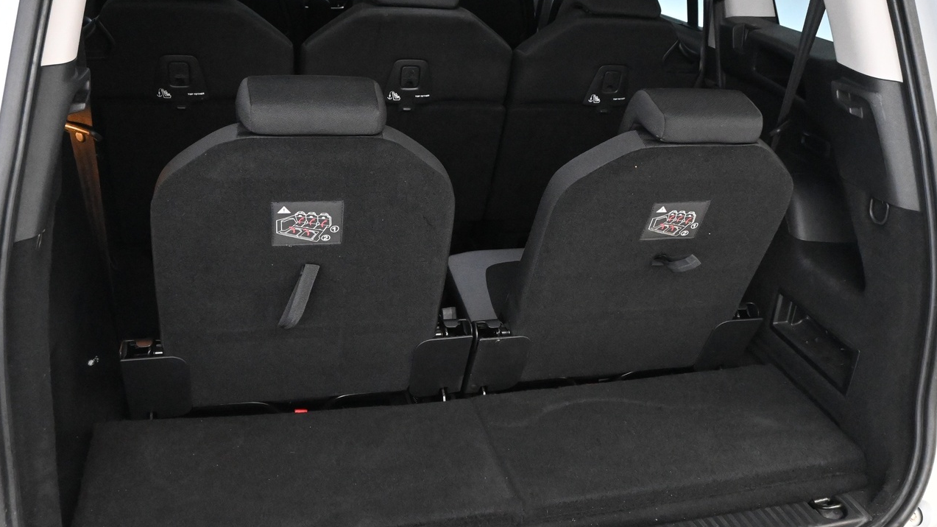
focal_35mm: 36
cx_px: 475
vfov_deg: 32.8
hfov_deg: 55.3
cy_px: 219
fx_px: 894
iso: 7200
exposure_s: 1/30
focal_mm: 18
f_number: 7.1
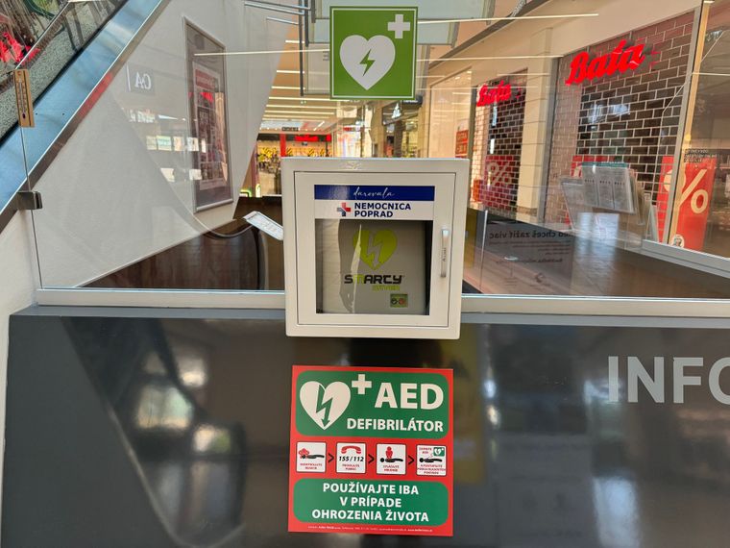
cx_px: 365
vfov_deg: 56.8
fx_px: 506
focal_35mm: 24
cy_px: 274
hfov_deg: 71.6
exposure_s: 1/100
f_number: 1.78
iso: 200
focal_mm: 6.76
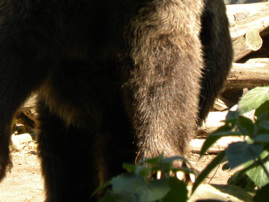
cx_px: 33
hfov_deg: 5.5
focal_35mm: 362
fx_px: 2814
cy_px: 4
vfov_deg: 4.1
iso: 64
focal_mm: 32.7
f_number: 4.5
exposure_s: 1/92
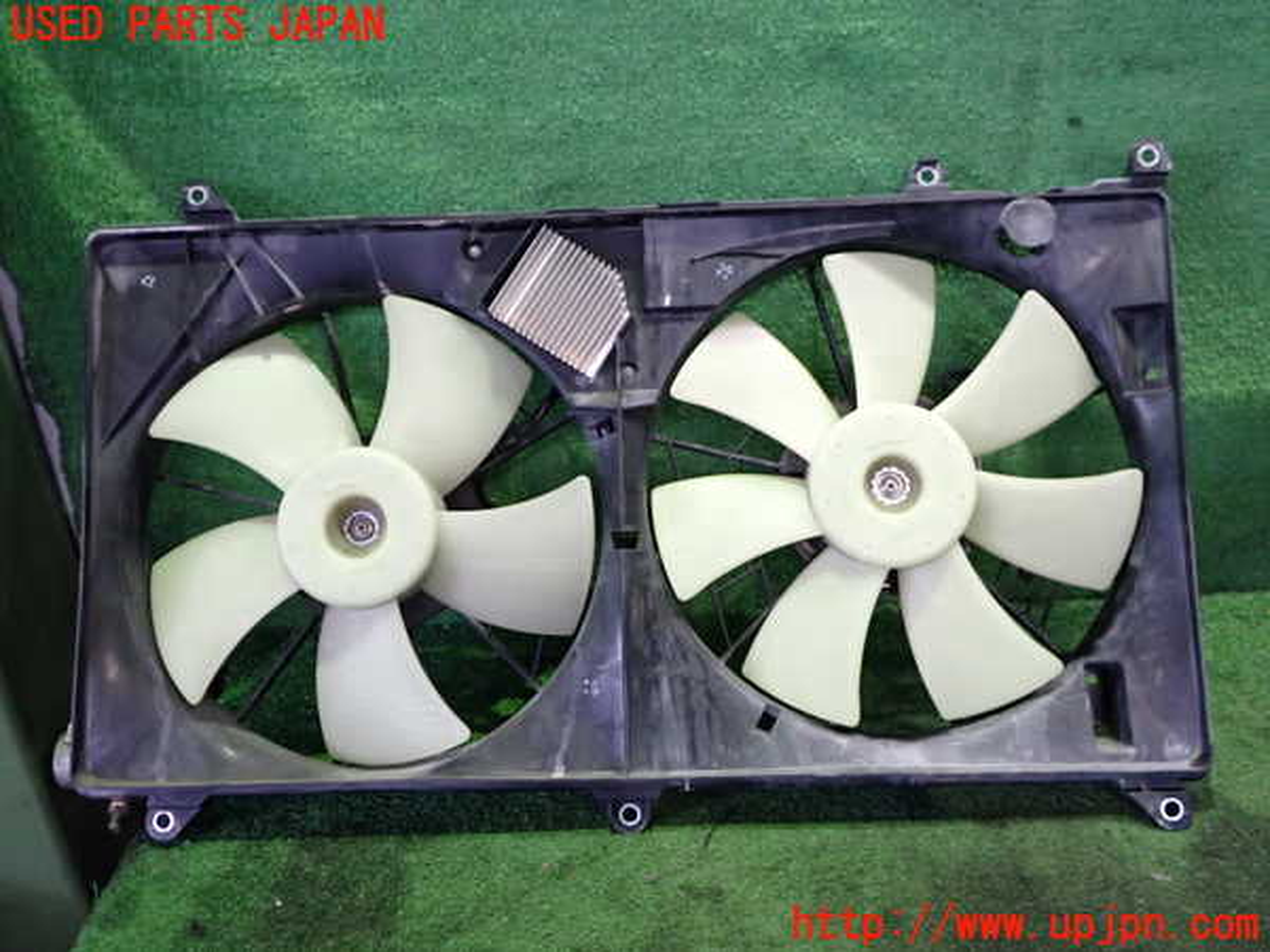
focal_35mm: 30
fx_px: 1101
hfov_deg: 60.0
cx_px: 635
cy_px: 476
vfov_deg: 46.8
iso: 640
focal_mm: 5.4
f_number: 2.3
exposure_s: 1/30
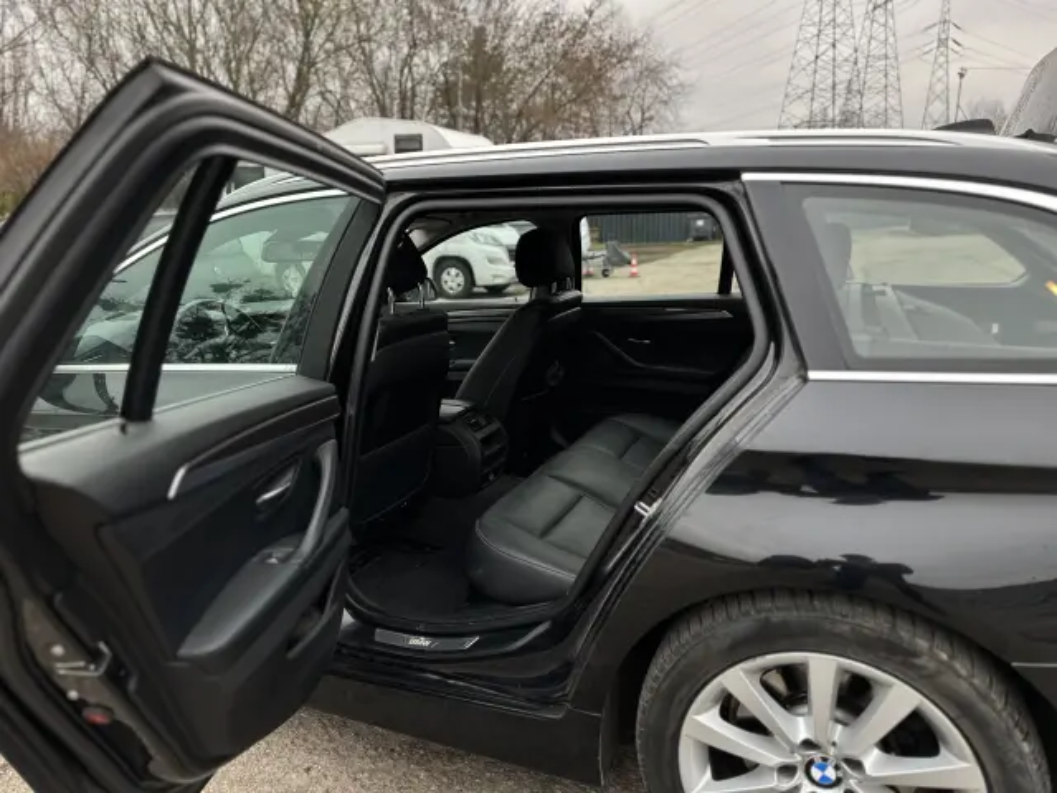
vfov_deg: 56.8
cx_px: 528
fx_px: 733
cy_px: 396
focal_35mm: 24
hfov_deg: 71.6
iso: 80
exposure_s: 1/123
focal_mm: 6.86
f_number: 1.78
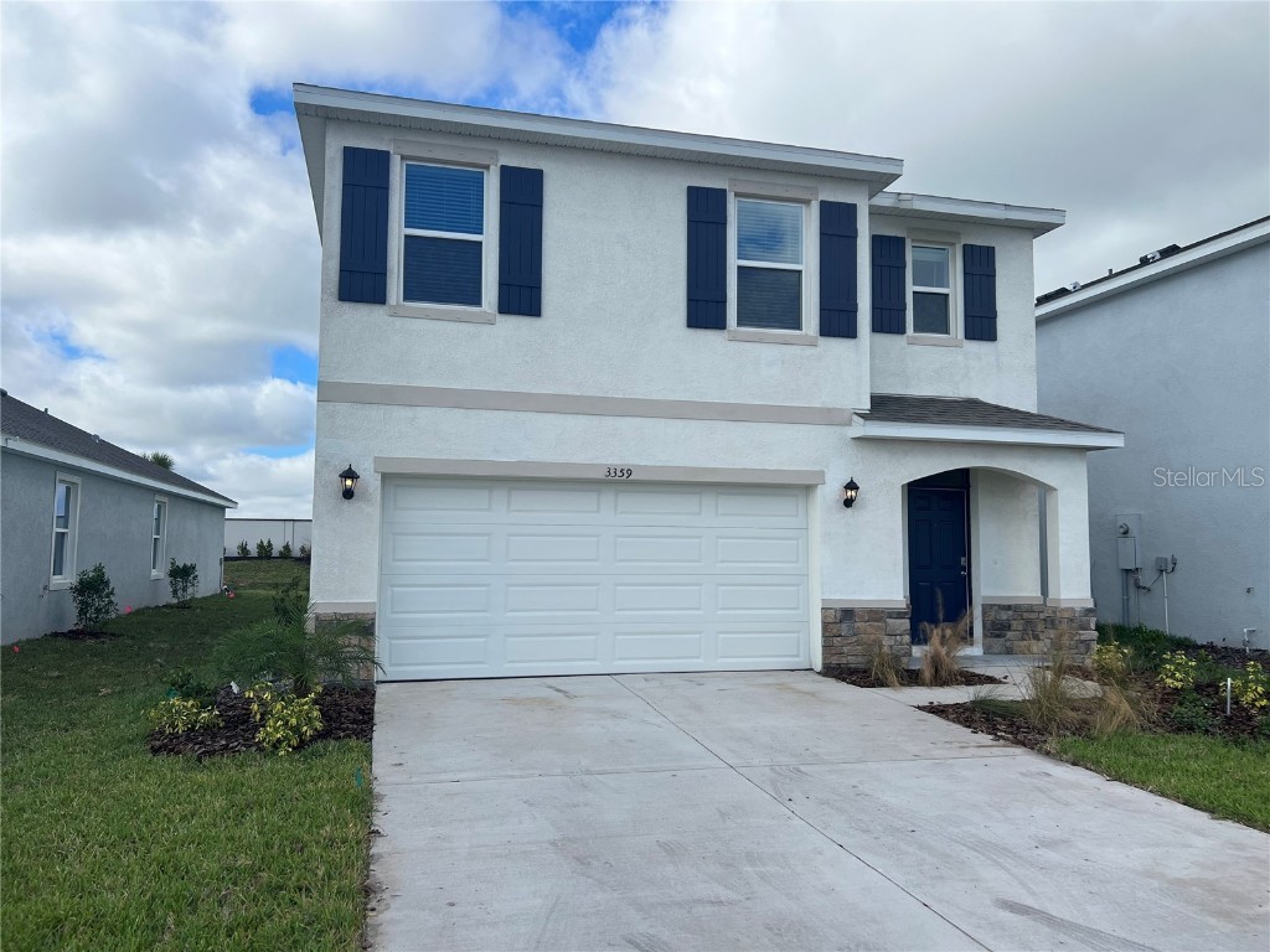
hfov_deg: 67.3
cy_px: 476
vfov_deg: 53.1
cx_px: 635
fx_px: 954
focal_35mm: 26
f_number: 1.5
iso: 50
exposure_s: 1/5076
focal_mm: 5.7
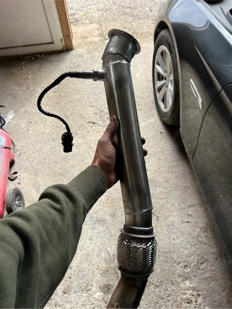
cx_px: 116
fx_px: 232
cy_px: 154
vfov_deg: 67.3
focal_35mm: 26
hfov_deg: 53.0
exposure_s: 1/329
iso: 50
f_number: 1.5
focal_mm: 5.7
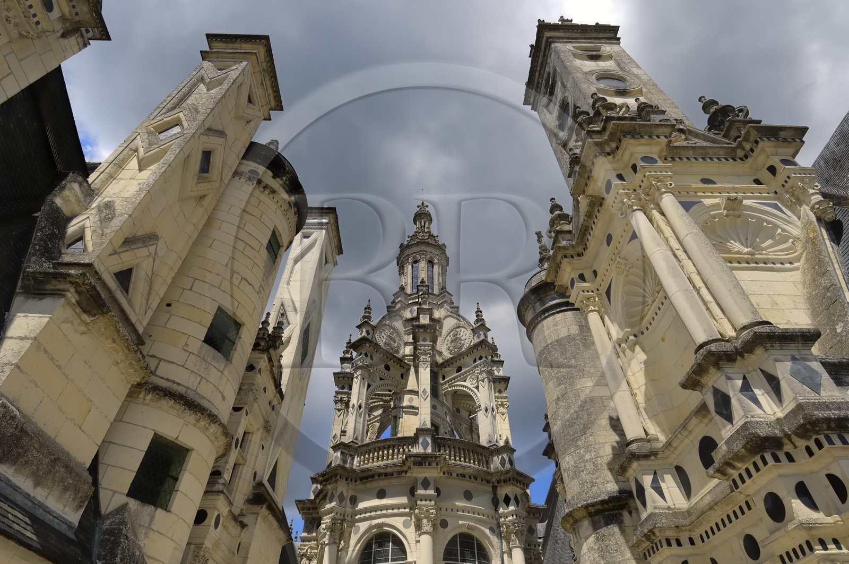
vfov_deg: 67.2
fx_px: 424
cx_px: 424
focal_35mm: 18
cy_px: 282
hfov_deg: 90.1
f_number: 11
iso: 100
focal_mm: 12
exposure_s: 1/160
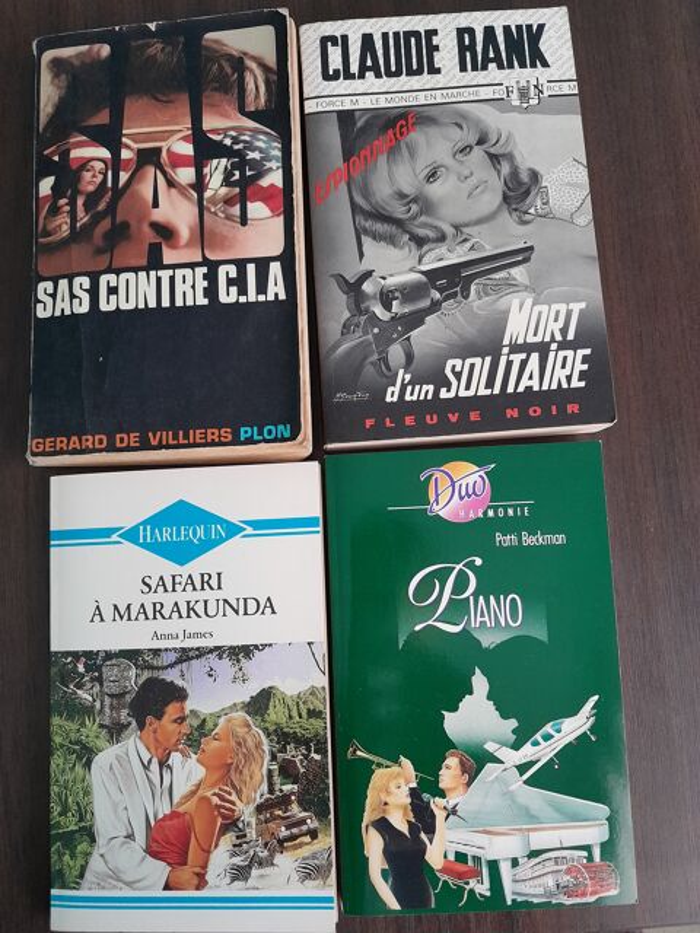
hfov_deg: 51.4
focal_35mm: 27
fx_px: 728
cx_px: 350
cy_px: 466
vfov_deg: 65.3
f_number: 1.8
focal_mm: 4
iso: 400
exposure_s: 1/33
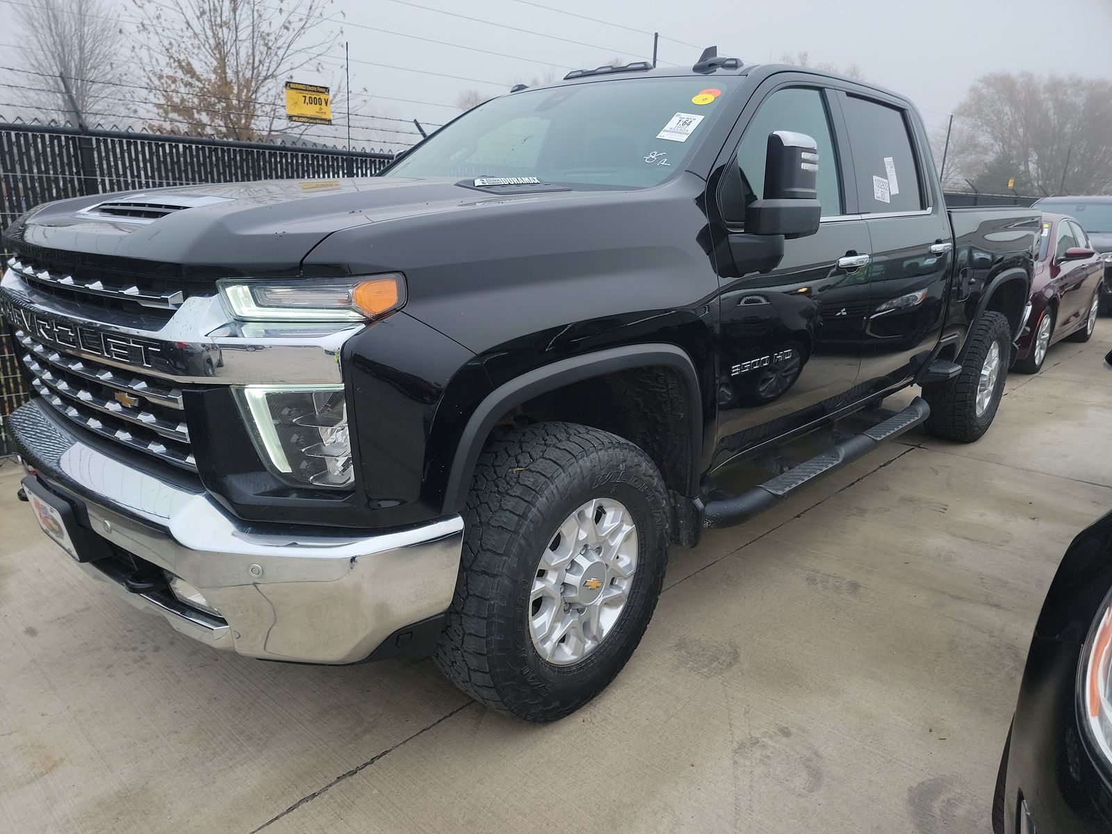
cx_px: 556
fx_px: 771
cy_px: 417
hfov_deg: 71.6
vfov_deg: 56.8
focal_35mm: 24
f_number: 1.8
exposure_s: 1/181
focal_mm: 6.7
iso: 50
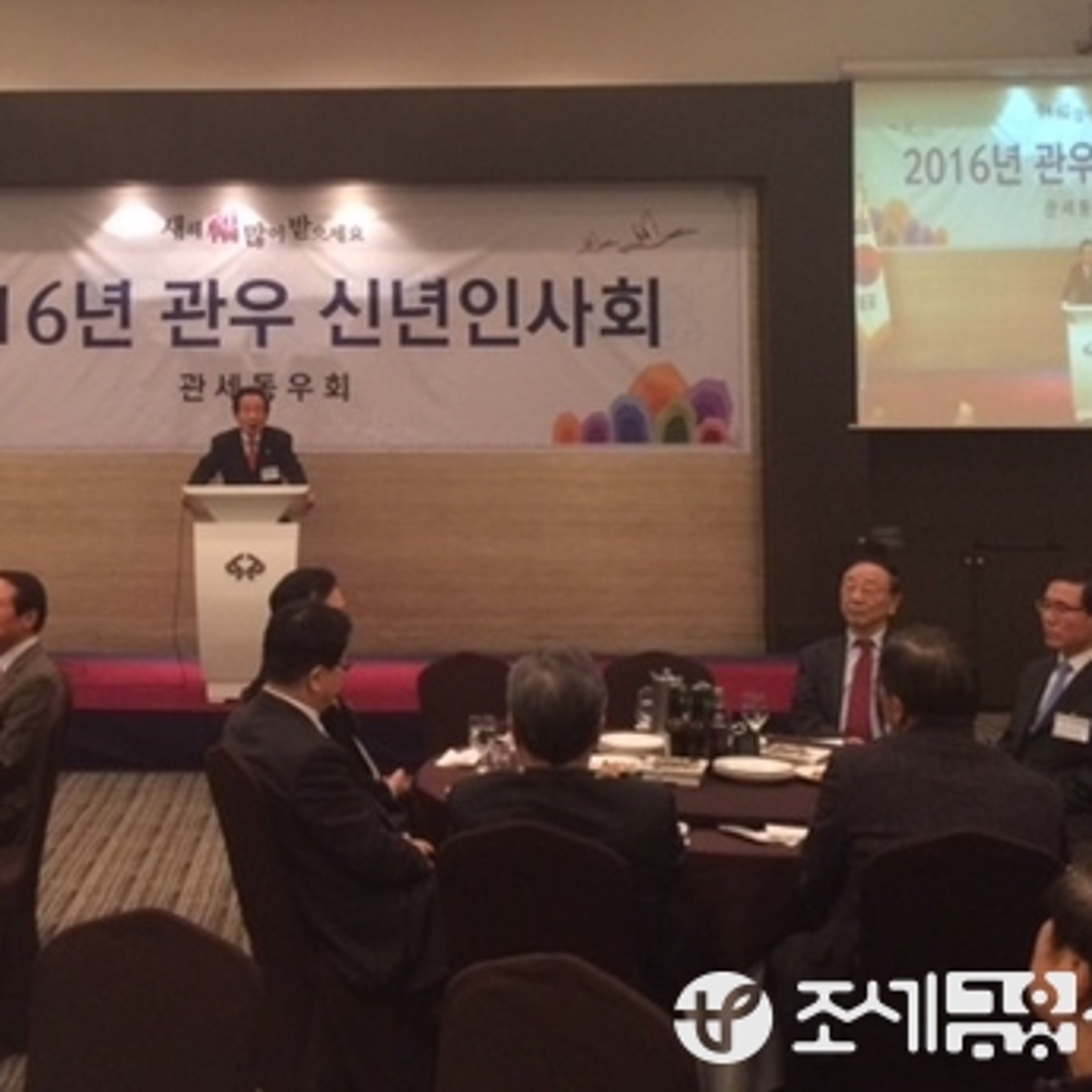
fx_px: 1642
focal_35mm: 46
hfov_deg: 36.1
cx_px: 294
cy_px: 366
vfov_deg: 36.4
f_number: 2.2
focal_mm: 4.15
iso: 250
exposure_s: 1/30
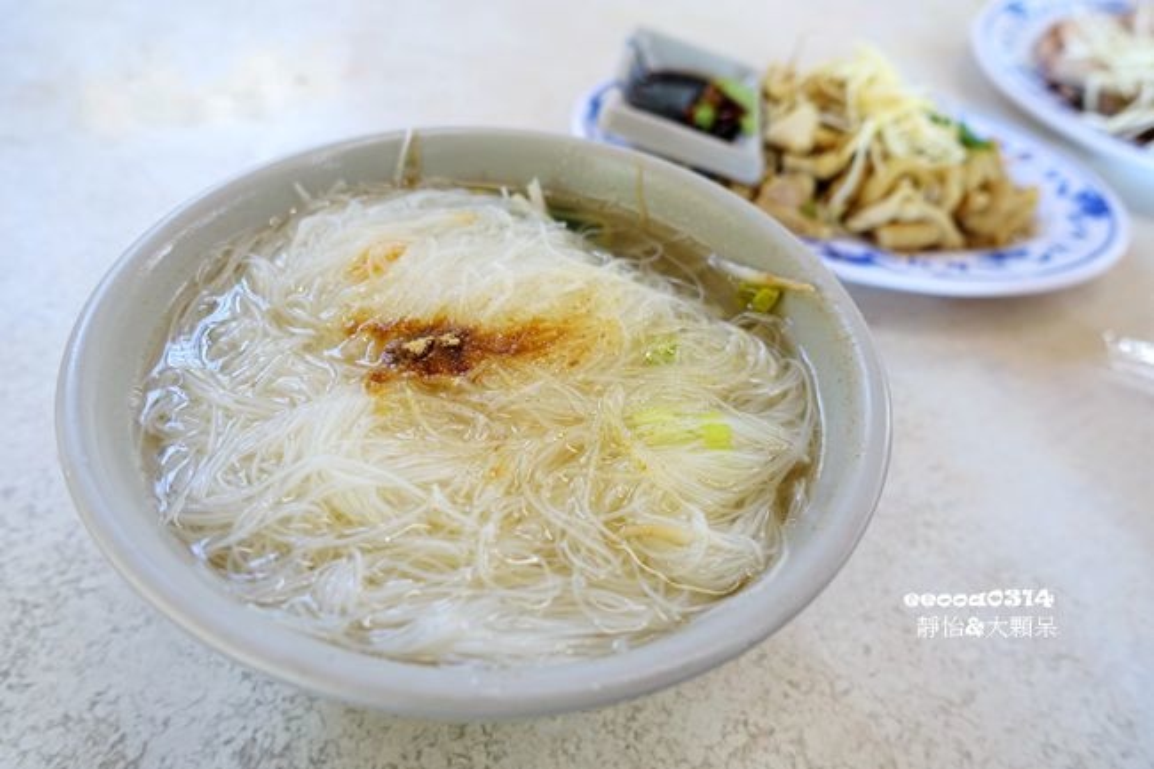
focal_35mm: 24
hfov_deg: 73.8
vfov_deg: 53.1
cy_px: 384
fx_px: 769
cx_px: 577
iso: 125
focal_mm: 8.8
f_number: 2.8
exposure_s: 1/30
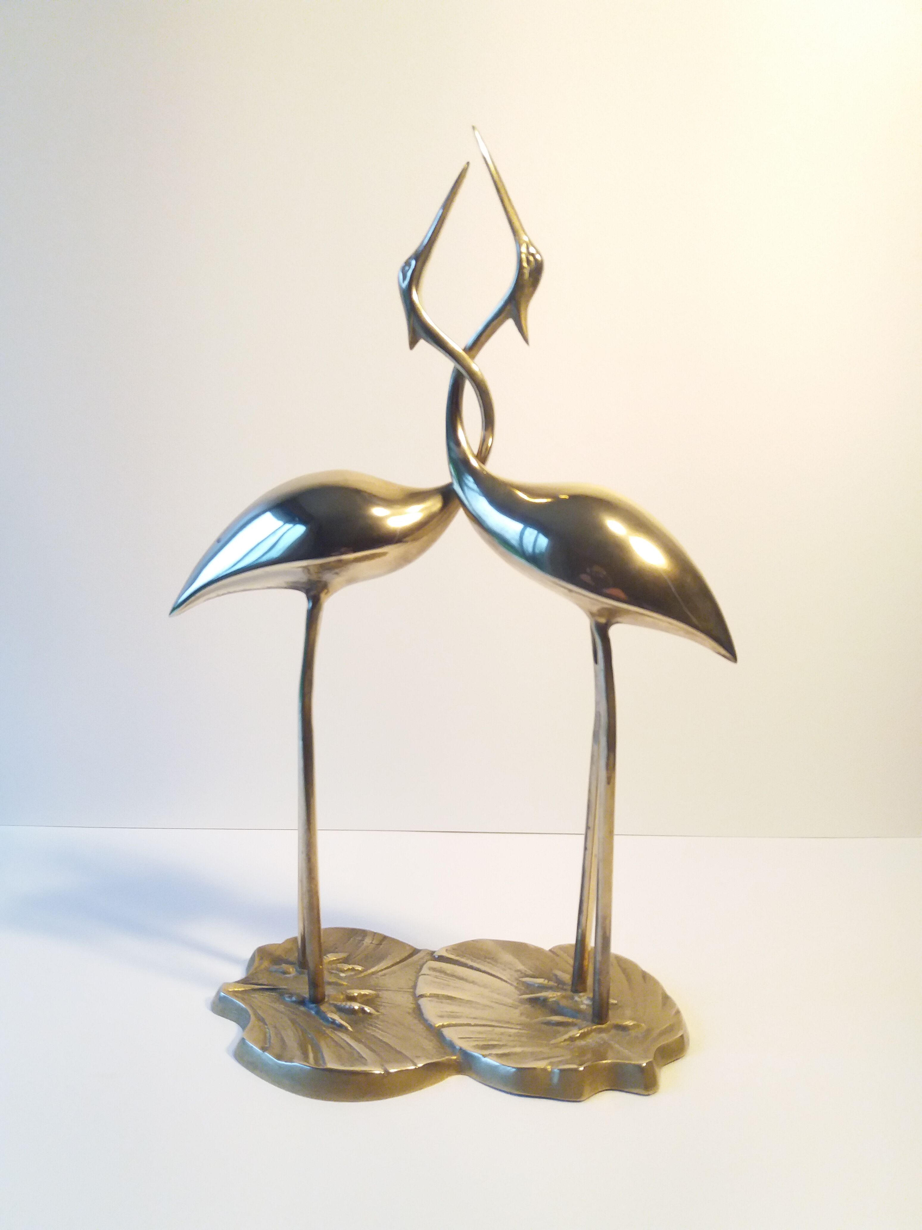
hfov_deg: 49.7
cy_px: 615
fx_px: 994
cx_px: 461
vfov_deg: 63.4
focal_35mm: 28
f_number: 1.9
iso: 200
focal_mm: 3.7
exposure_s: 1/150
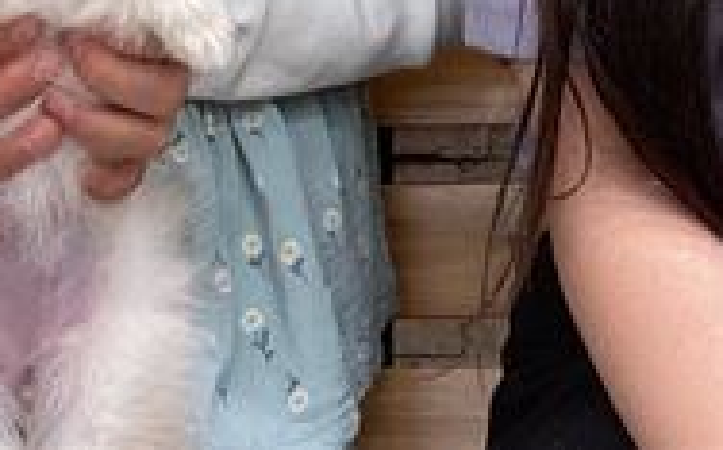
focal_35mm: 105
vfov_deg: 11.4
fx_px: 2066
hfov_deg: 19.8
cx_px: 415
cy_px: -412
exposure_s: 1/60
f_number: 2.4
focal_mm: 3.3
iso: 64
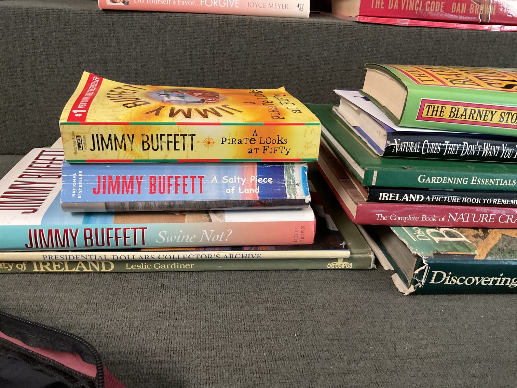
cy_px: 194
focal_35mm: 29
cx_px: 258
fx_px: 433
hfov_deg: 61.7
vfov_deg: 48.2
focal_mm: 3
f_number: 1.8
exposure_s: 1/40
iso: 200
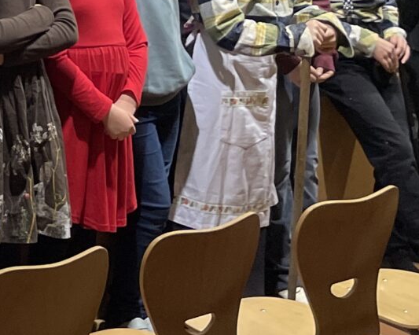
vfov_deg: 12.1
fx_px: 1512
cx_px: -291
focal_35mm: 122
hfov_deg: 14.3
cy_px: -148
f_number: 1.6
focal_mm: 4.2
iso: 125
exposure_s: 1/100
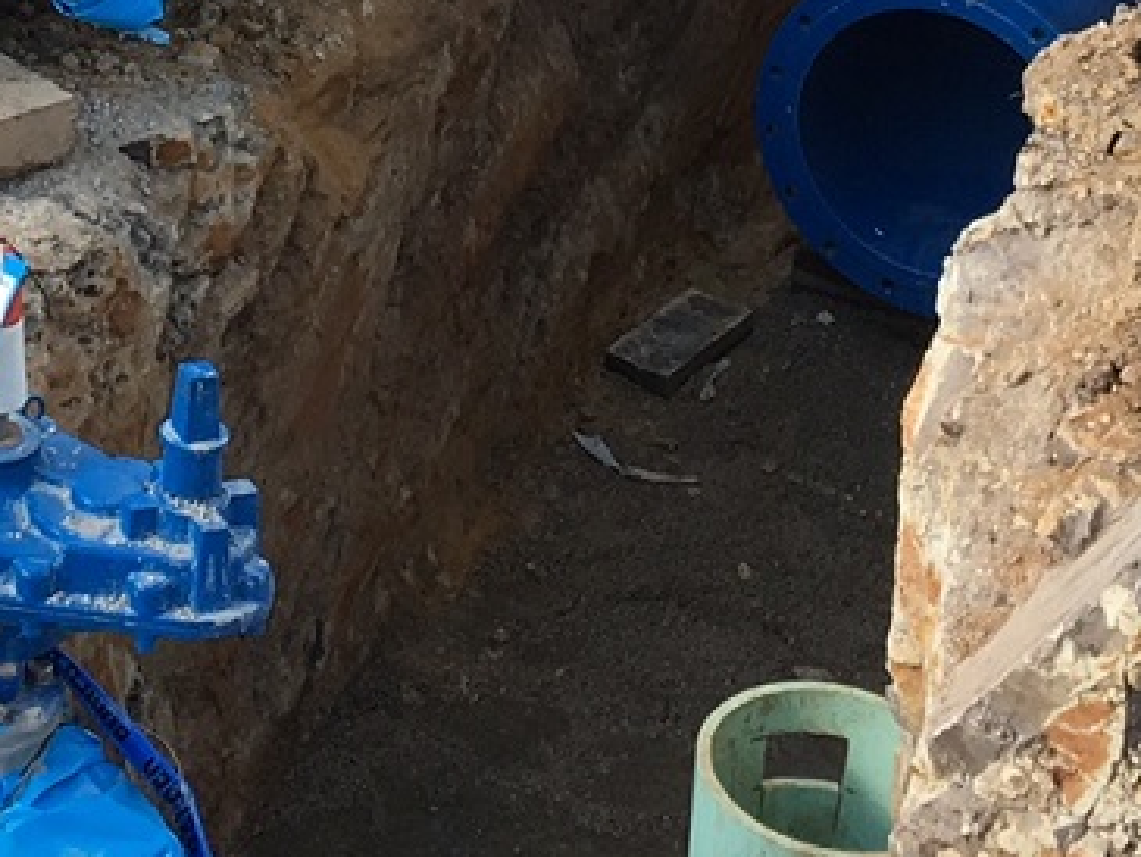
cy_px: -594
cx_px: -117
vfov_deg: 11.0
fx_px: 4220
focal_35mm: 128
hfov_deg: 15.0
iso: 25
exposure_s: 1/227
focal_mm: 4.15
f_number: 2.2
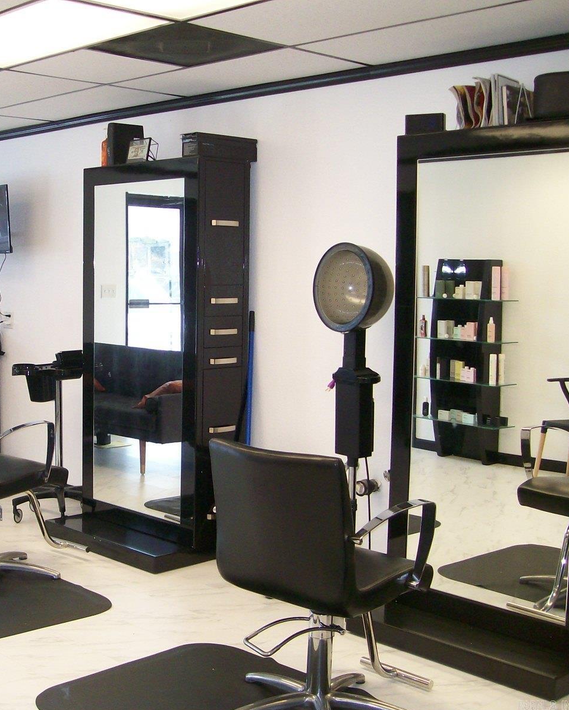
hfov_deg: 31.2
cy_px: 356
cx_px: 102
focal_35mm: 47
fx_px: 989
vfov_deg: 39.5
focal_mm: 6
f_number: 2.7
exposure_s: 1/76.9
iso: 140
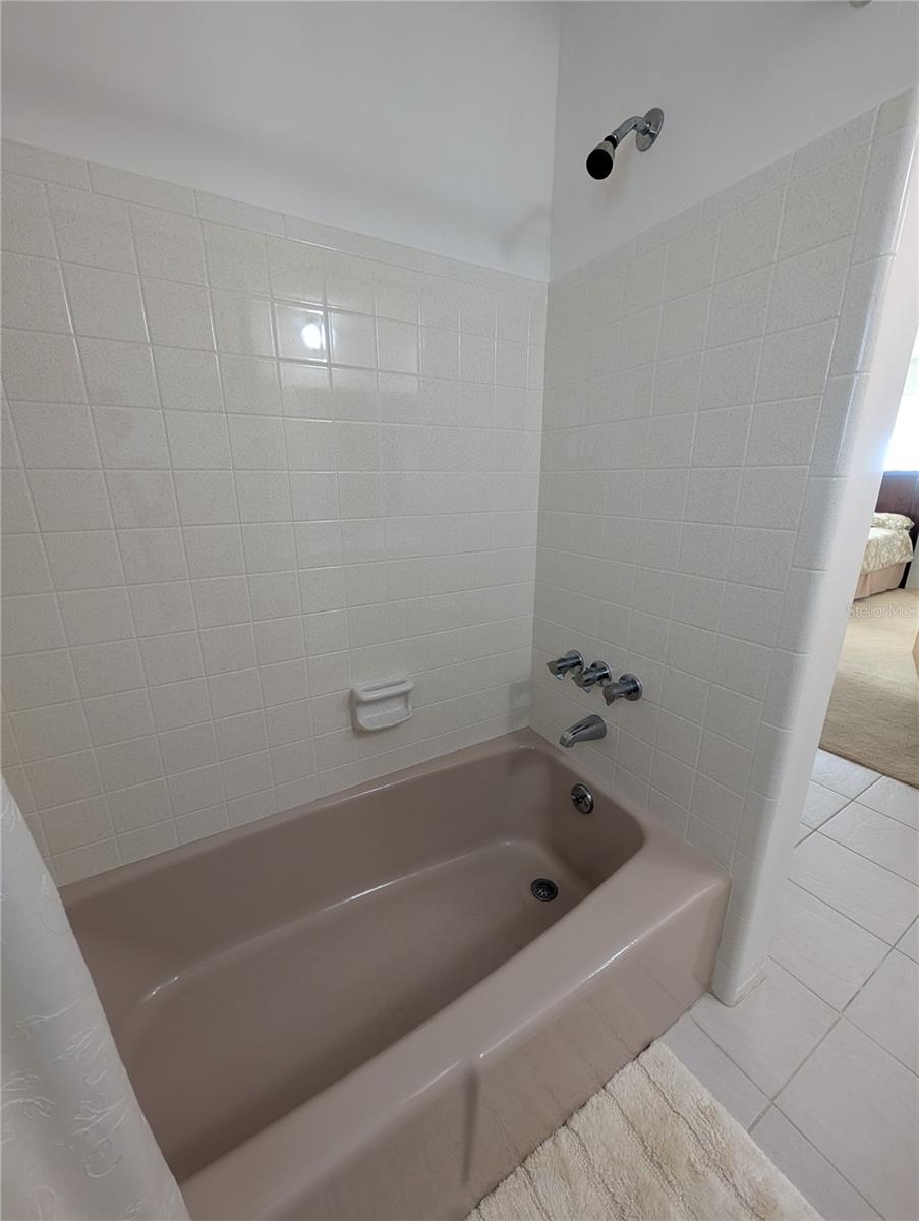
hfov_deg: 94.6
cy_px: 610
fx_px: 424
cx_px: 460
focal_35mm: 12
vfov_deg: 110.5
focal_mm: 2.02
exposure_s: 1/60
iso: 87
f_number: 1.7
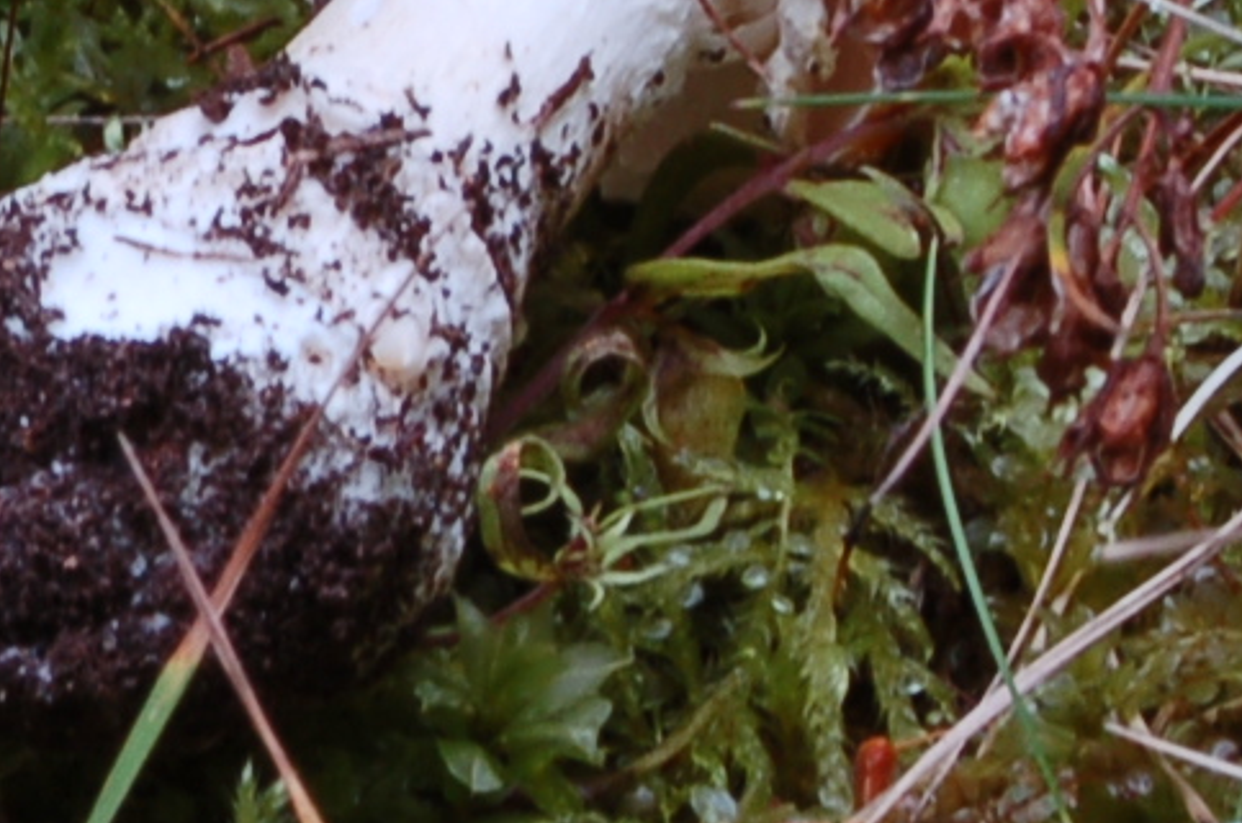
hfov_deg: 3.6
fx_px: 19316
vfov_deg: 2.4
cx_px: -1342
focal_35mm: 561
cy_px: -211
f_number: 22
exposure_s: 1/10
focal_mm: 80
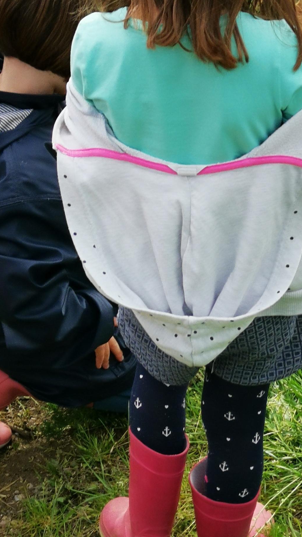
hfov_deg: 12.0
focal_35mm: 100
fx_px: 1424
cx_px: 311
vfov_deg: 21.0
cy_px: 75
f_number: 1.8
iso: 50
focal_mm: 5.58
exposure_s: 1/1038
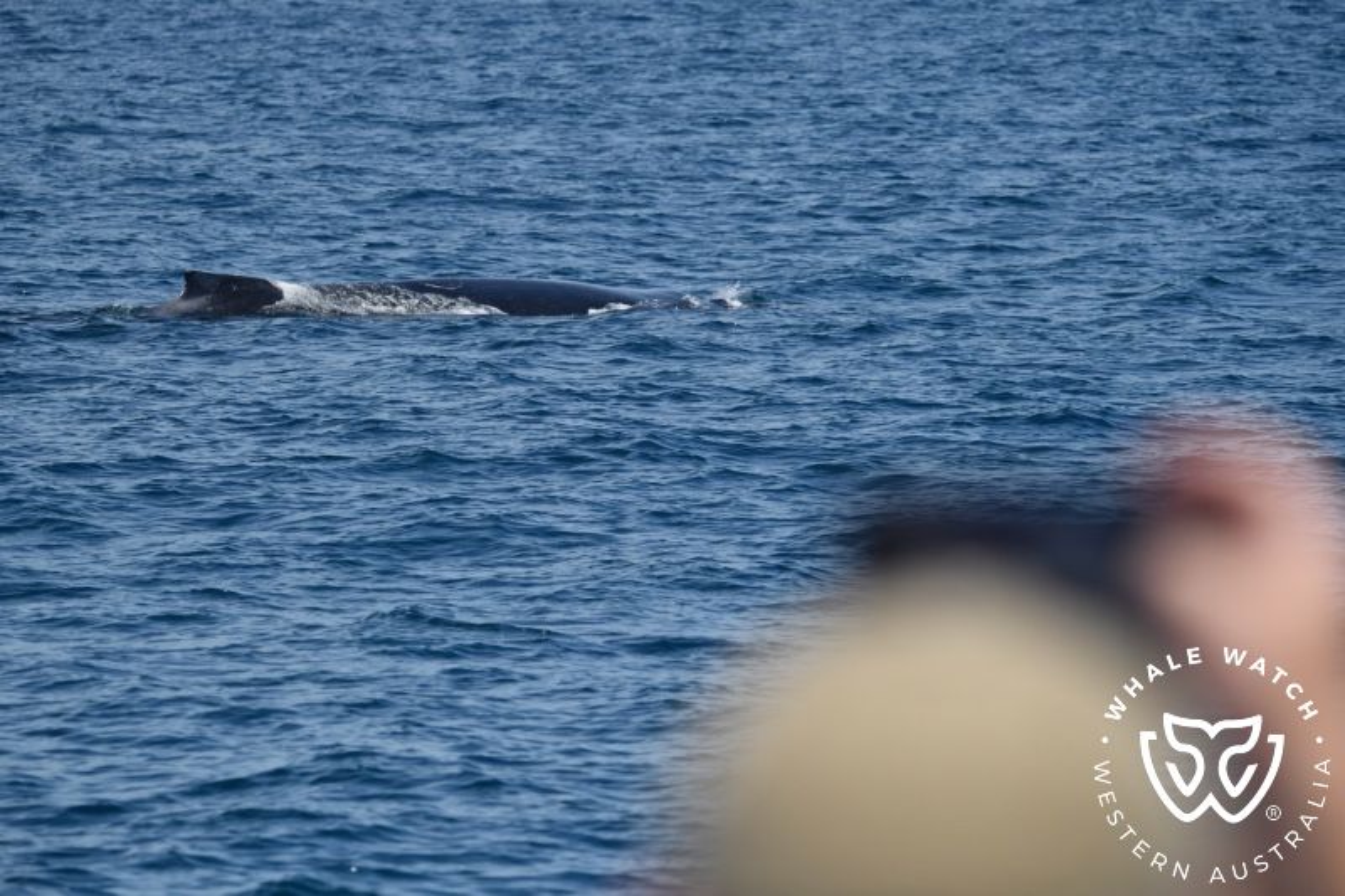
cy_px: 448
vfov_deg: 5.1
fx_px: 10085
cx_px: 672
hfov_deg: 7.6
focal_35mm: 270
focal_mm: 270
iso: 720
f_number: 5.6
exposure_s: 1/8000
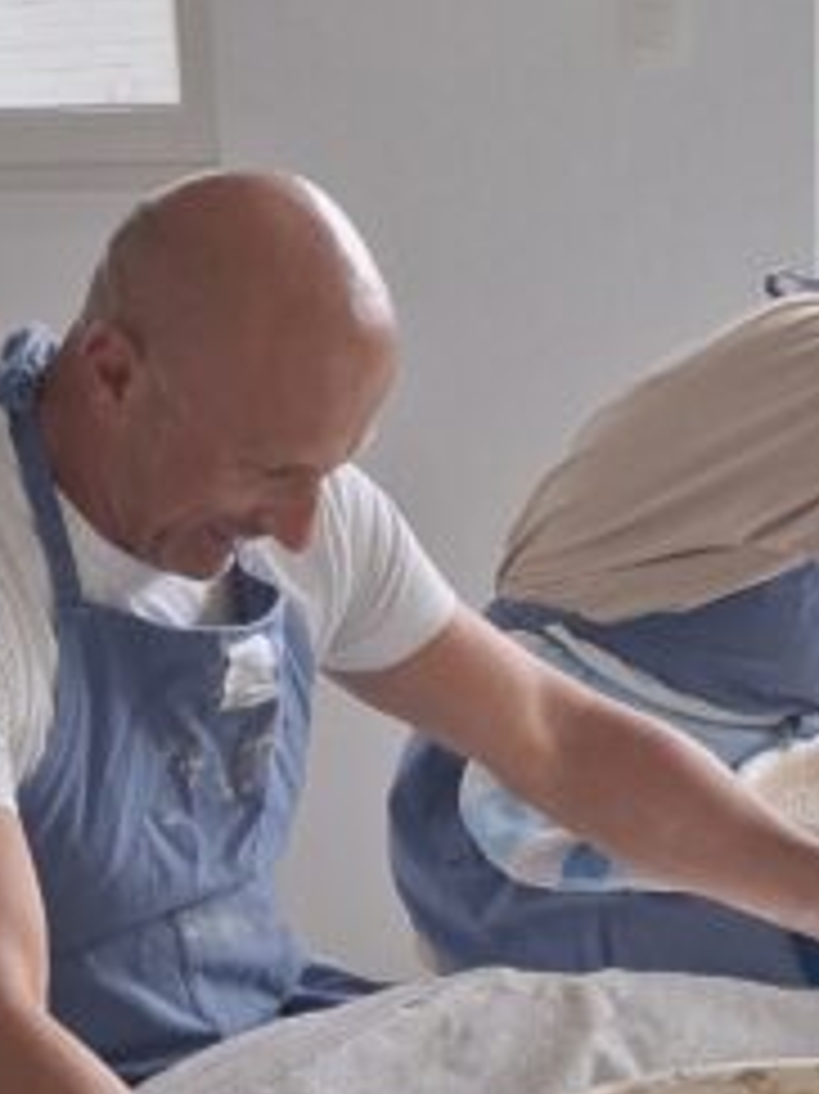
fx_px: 3063
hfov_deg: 15.2
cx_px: 274
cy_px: 932
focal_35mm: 97
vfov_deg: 19.9
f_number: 1.8
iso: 50
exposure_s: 1/100
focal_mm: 5.54
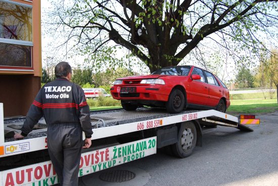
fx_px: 255
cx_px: 139
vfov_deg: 40.1
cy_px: 93
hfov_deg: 57.2
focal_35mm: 33
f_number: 6.3
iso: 100
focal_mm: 22
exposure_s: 1/160
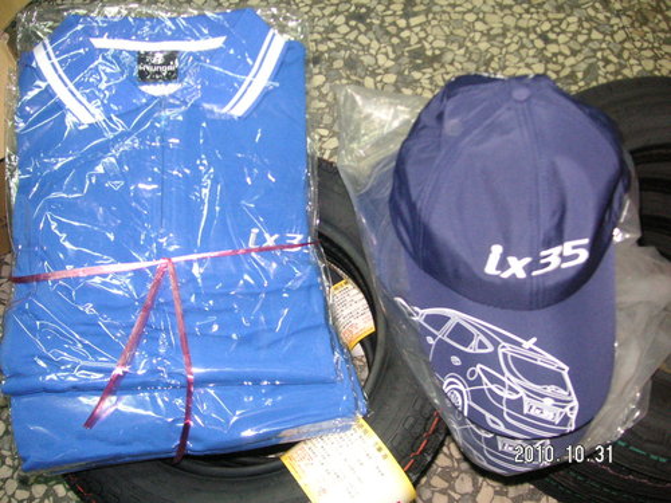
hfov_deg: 50.1
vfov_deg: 38.7
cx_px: 336
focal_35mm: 37
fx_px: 717
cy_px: 252
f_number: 2.8
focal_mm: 6.1
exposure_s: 1/45
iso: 160
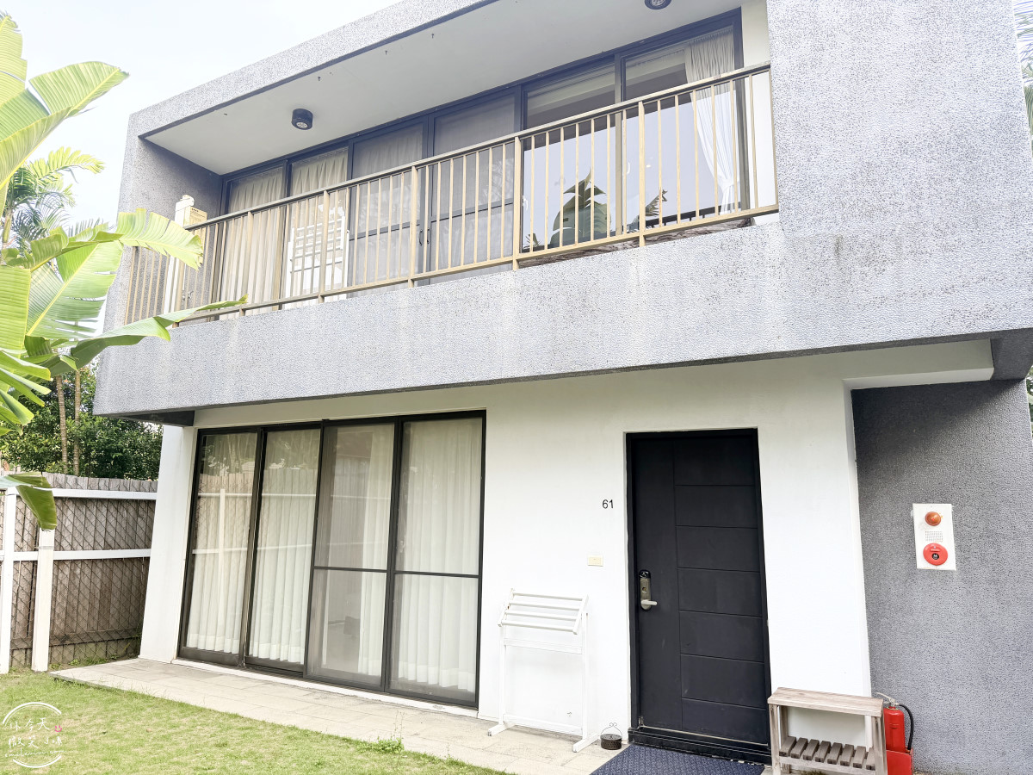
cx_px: 516
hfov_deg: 71.6
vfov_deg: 56.8
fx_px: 716
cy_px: 388
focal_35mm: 24
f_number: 1.78
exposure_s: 1/387
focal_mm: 6.76
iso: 100
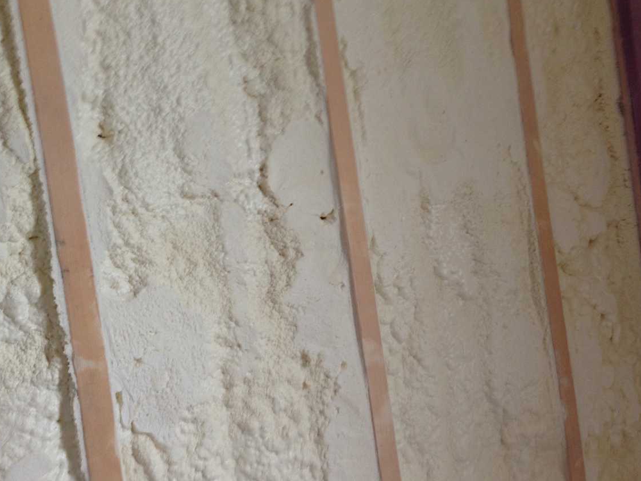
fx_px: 722
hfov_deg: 47.8
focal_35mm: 39
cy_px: 233
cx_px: 290
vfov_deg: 36.8
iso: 100
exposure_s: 1/20
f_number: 2.4
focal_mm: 4.12
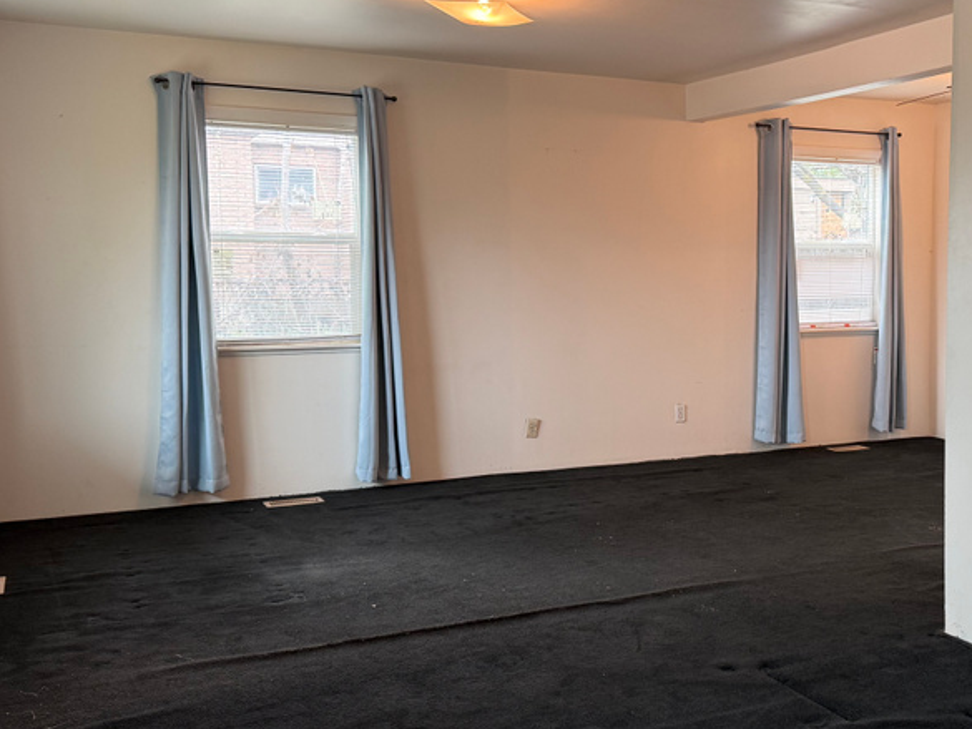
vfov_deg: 34.4
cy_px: 347
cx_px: 676
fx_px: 1180
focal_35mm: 42
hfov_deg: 43.9
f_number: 1.78
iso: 160
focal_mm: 6.76
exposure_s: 1/60
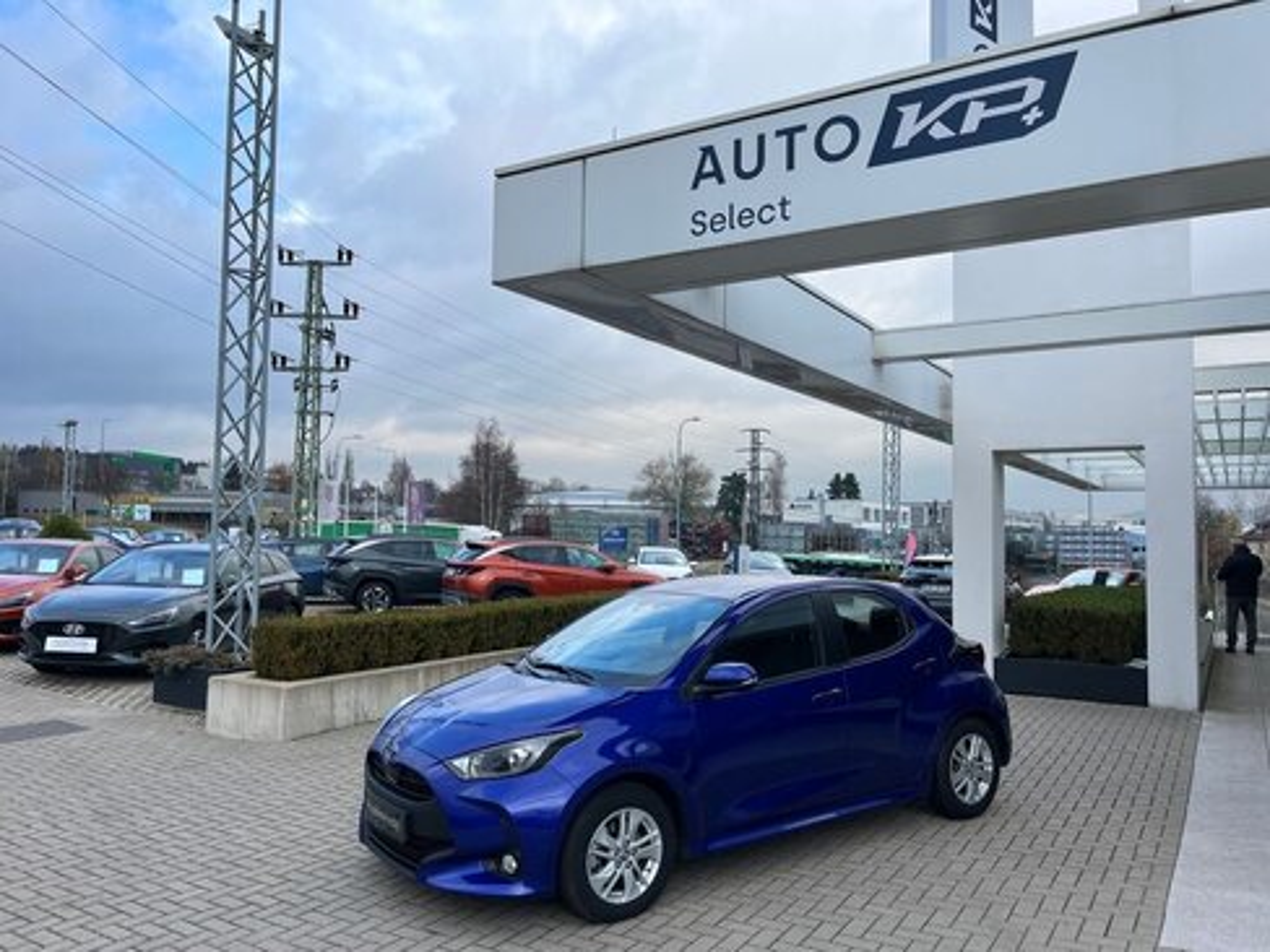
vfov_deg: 53.1
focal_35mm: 26
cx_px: 635
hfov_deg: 67.3
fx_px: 954
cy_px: 476
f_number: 1.6
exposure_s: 1/891
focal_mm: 5.1
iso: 50
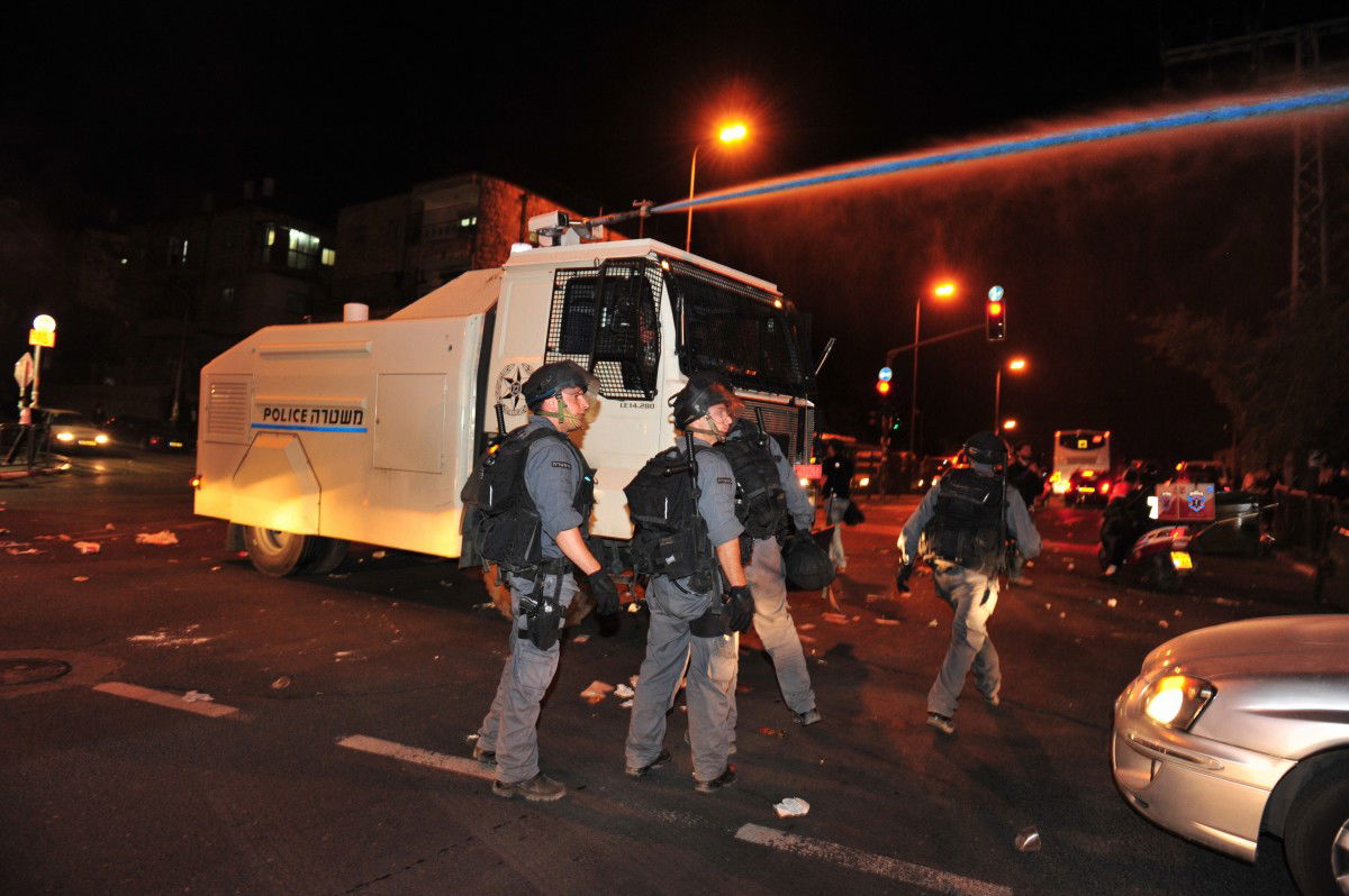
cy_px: 448
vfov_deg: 53.1
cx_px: 674
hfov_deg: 73.8
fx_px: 899
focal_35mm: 24
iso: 1600
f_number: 4
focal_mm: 24
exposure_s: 1/80
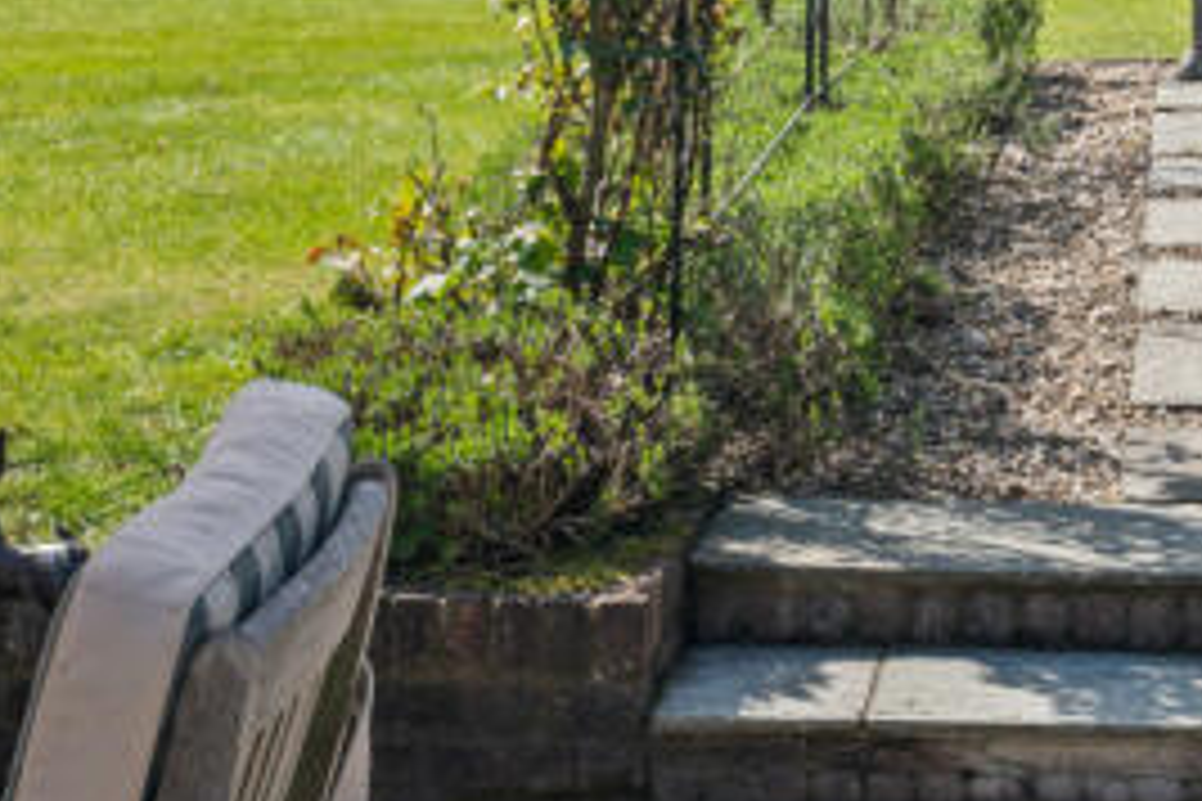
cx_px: 1238
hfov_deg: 15.0
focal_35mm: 134
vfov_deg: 10.0
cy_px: -304
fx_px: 4474
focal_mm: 35
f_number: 9
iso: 160
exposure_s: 1/100
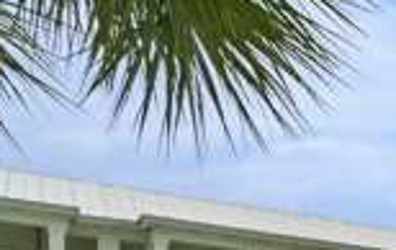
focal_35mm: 76
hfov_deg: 17.4
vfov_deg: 14.8
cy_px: 466
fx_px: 822
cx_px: 833
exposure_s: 1/250
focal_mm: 10
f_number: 8
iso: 100
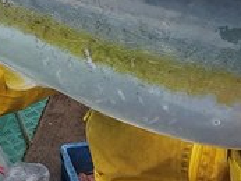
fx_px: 697
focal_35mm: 100
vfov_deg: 14.7
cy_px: 28
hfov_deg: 19.5
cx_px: 181
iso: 40
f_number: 1.9
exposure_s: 1/451
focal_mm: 2.91
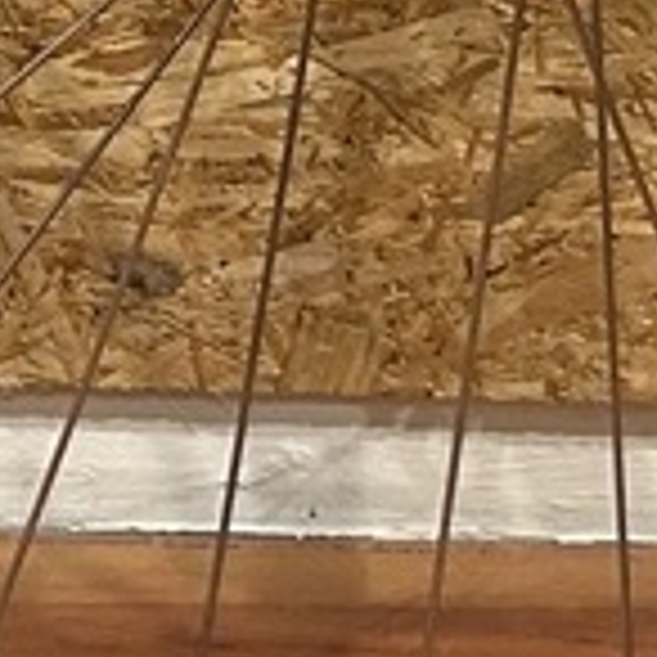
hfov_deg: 8.7
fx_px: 4338
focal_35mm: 202
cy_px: -716
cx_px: 382
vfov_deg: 8.2
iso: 160
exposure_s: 1/50
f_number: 1.5
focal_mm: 5.7
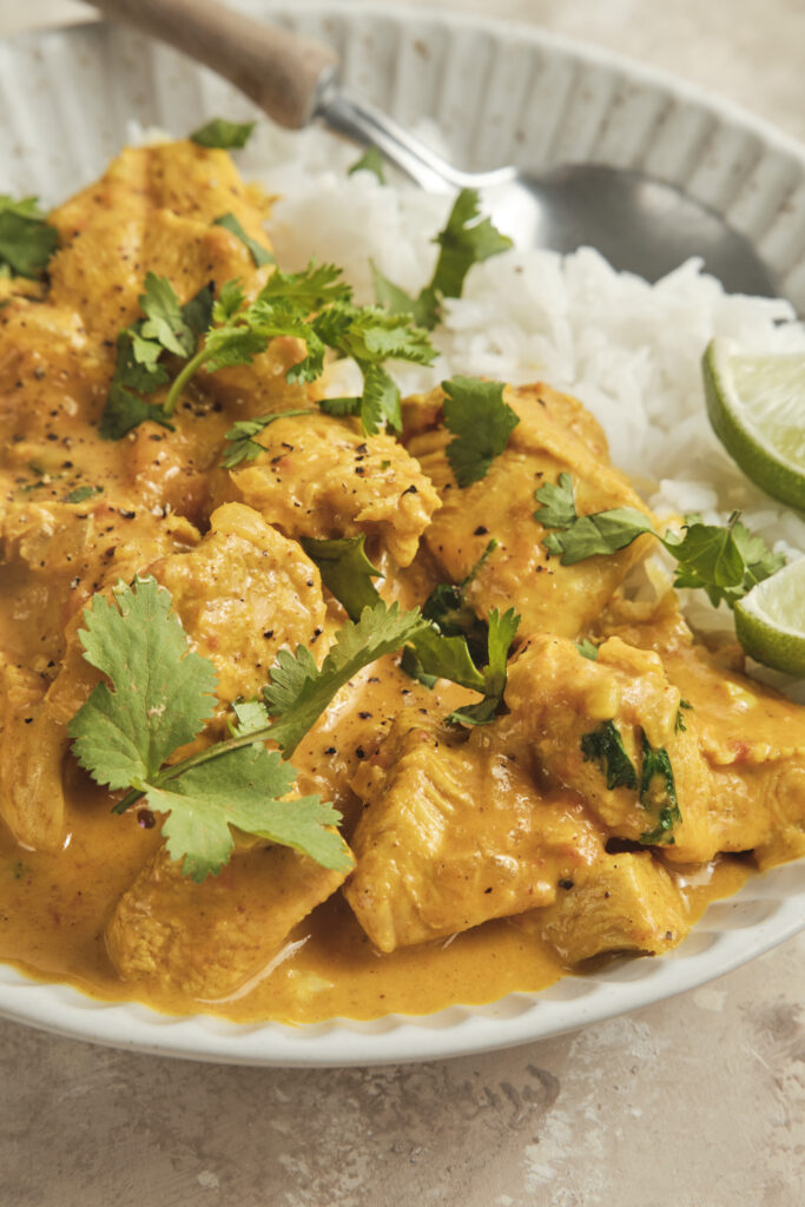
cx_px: 402
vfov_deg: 19.5
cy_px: 604
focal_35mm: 105
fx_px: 3520
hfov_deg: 13.0
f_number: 8
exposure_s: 1/250
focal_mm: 70
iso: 160
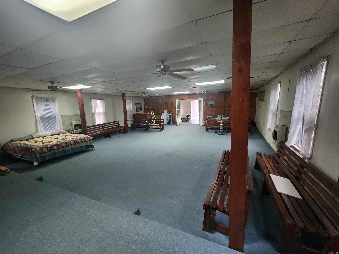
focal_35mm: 13
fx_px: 127
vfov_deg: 89.9
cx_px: 170
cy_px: 127
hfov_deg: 106.2
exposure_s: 1/30
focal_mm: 2.2
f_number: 2.2
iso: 640
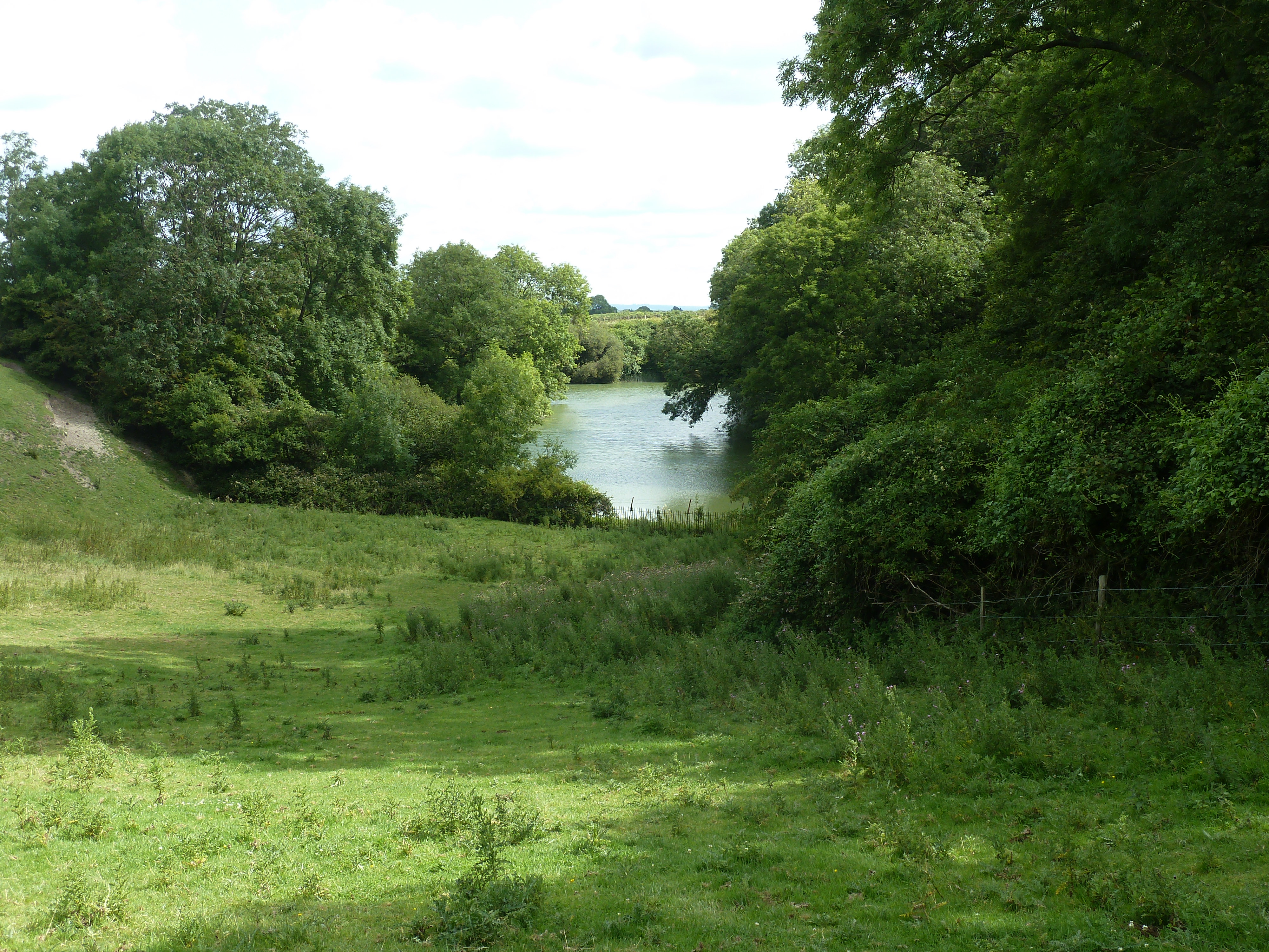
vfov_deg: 34.3
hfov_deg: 44.8
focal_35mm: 42
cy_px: 476
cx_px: 634
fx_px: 1540
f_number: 4
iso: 80
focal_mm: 6.9
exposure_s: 1/200
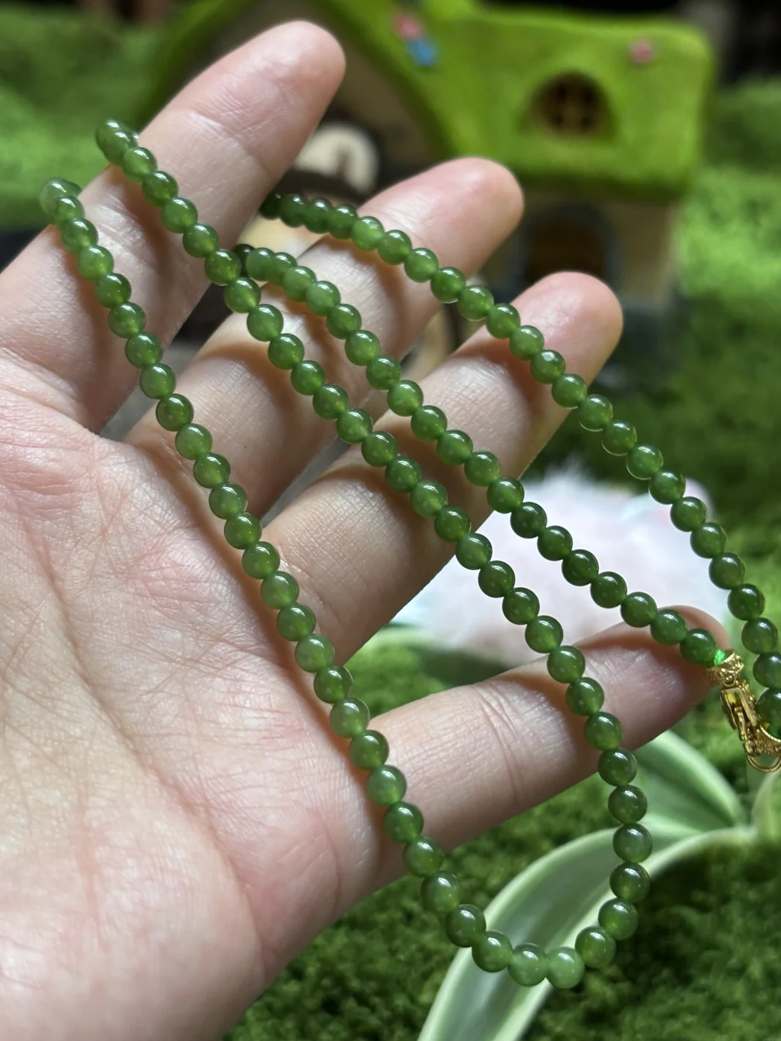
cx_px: 396
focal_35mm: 53
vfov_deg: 36.2
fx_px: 1594
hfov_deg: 27.5
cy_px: 527
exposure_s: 1/50
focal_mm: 5.96
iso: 100
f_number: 1.6
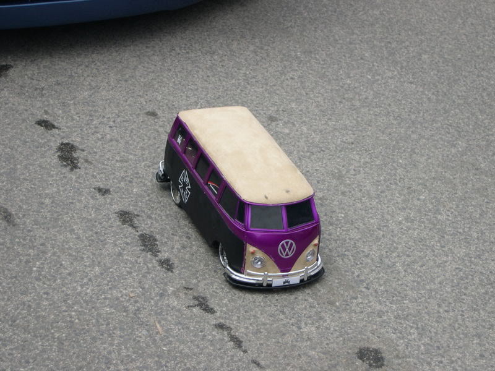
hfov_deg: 17.3
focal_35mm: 114
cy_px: 186
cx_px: 248
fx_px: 1630
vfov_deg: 13.0
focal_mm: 24
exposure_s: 1/398
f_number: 4.9
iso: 100
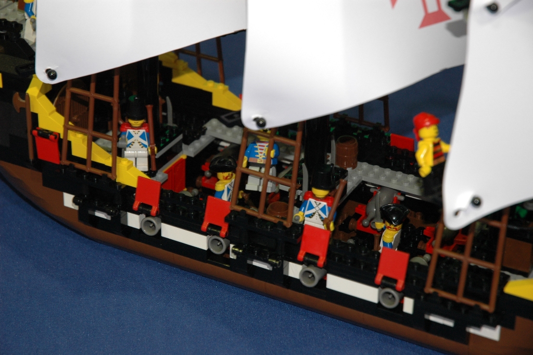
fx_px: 1553
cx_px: 266
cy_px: 178
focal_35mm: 105
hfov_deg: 19.5
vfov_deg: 13.0
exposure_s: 1/13
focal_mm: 70
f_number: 6.3
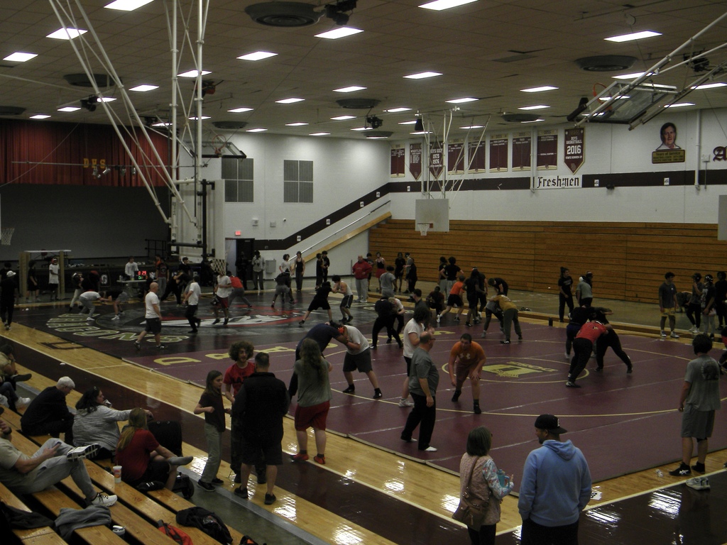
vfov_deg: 35.1
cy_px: 272
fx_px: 861
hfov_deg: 45.8
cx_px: 364
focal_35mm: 41
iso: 94
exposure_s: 1/63.3
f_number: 3.8
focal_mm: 7.3
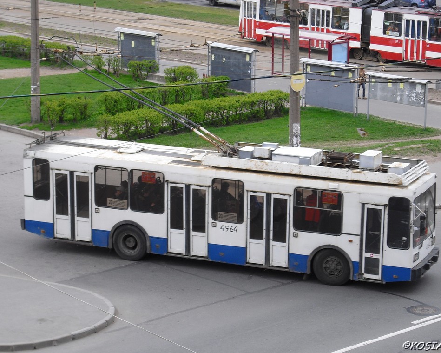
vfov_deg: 15.7
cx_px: 224
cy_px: 175
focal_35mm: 98
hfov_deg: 19.6
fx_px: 1279
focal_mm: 15.3
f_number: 4.7
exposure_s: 1/160
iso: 64
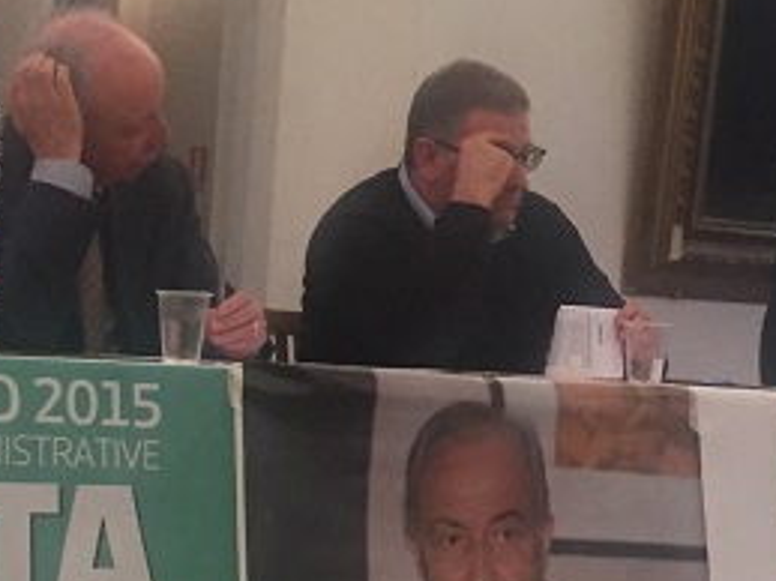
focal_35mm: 104
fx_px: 2330
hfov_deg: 18.9
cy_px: 349
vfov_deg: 14.2
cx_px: 437
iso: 250
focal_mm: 4.15
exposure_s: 1/17
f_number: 2.2
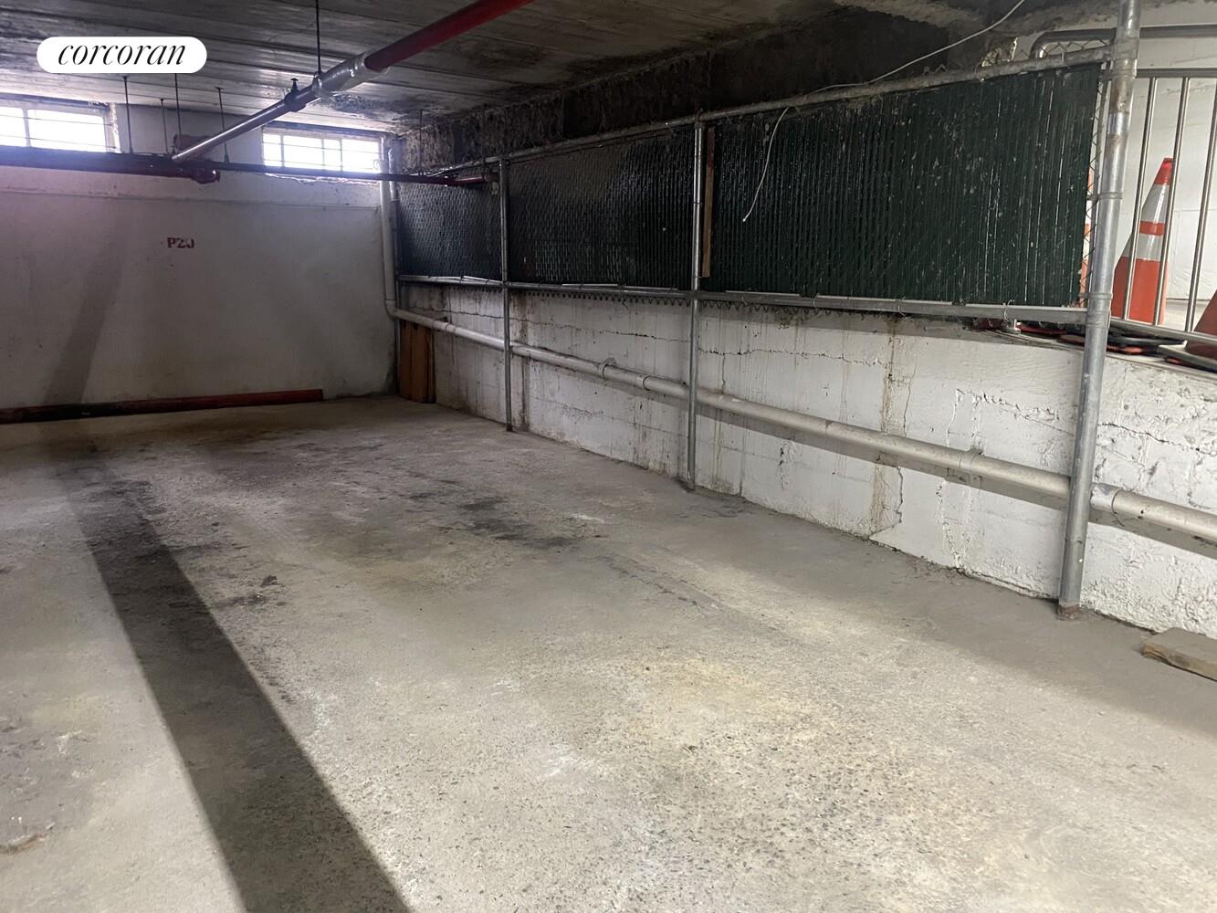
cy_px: 456
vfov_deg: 53.1
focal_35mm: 26
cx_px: 608
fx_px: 914
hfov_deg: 67.3
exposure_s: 1/30
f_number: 1.8
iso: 500
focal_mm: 4.25
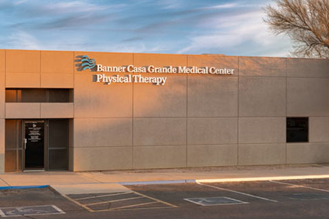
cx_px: 164
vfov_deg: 24.6
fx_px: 502
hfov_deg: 36.3
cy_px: 110
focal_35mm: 55
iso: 50
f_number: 16
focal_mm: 55
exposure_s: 1
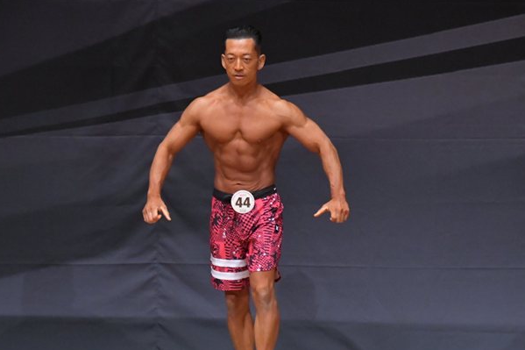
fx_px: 6502
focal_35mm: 446
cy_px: 224
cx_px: 245
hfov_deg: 4.6
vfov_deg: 3.1
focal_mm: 230
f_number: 5.6
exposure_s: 1/400
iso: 6400
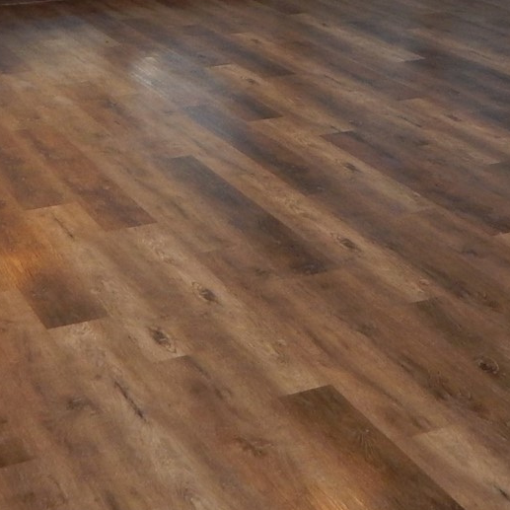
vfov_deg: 21.1
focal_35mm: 77
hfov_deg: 22.4
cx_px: 341
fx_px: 1283
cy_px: -79
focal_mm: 4
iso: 200
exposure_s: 1/30
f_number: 3
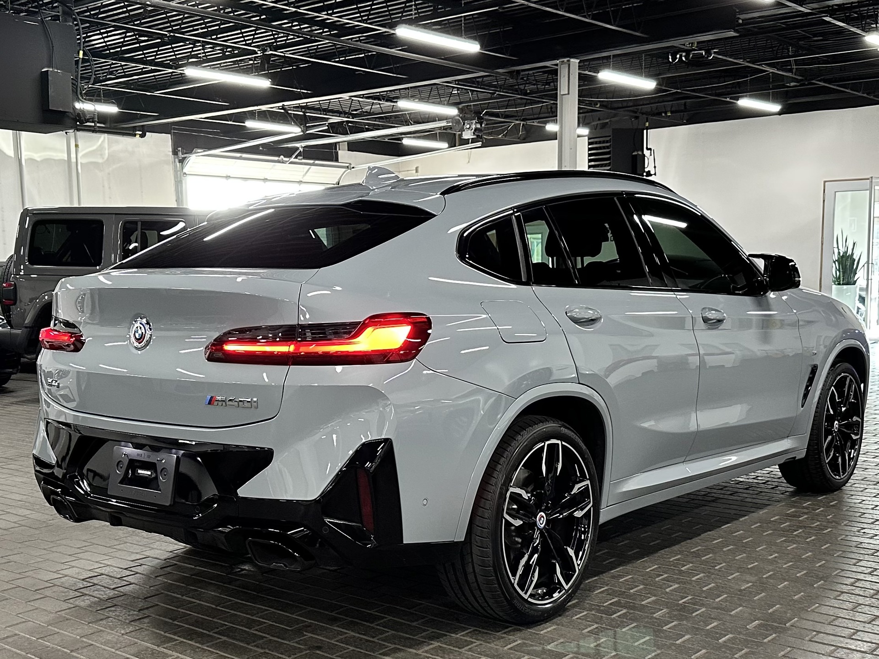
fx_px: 609
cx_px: 440
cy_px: 330
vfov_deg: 56.8
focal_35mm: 24
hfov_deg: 71.6
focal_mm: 6.86
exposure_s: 1/64
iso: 250
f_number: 1.78
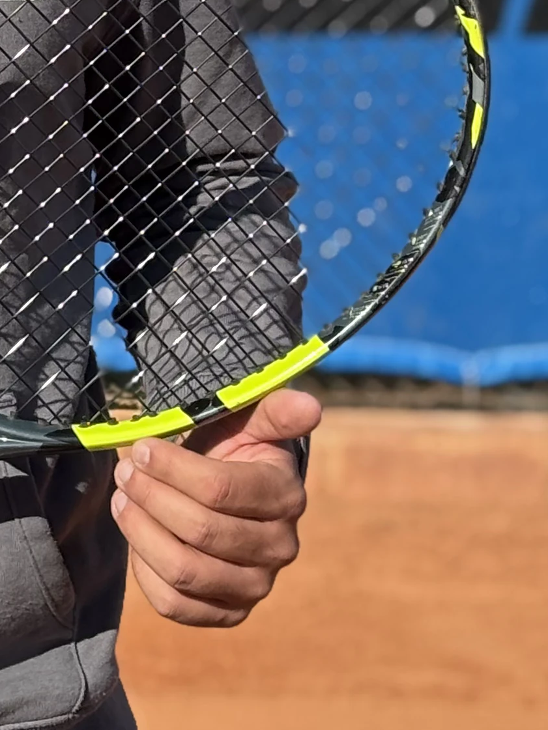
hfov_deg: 7.8
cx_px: -209
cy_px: -206
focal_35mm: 187
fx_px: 3946
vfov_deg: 10.4
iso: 40
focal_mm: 5.96
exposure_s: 1/2151
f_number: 1.6
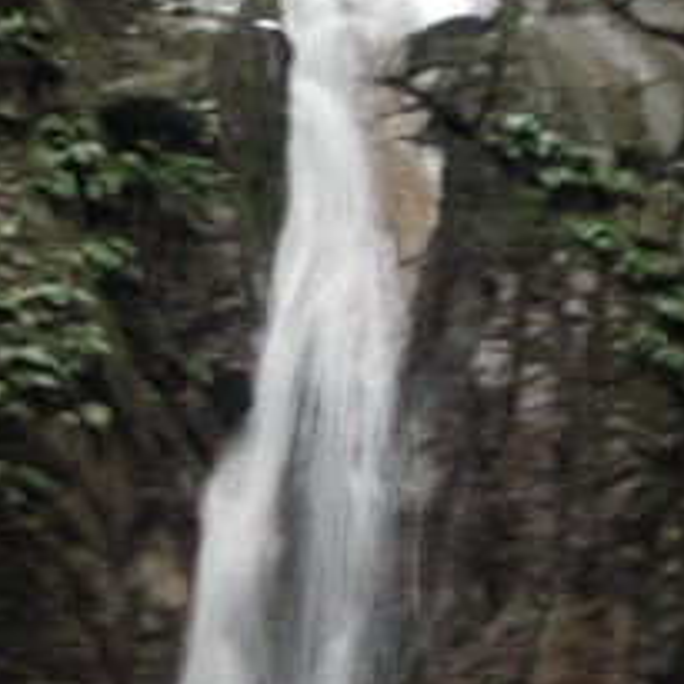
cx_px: 347
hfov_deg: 27.3
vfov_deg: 26.9
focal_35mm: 63
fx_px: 1408
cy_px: 514
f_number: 3.3
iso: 200
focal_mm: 6.3
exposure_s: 1/4
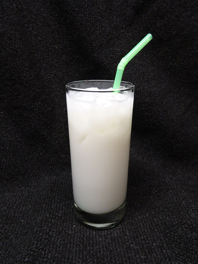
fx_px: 191
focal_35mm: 25
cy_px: 132
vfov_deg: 69.4
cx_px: 99
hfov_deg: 54.9
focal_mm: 4.34
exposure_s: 1/30
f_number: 3.5
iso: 320
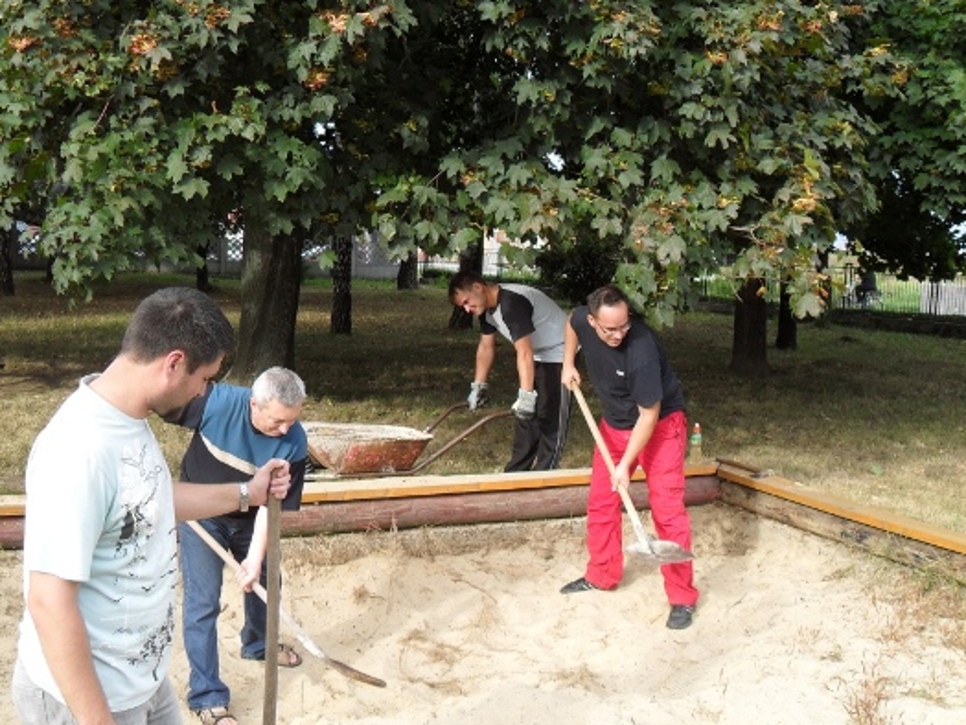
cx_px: 528
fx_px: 1117
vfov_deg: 36.0
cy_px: 337
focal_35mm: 40
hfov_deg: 46.7
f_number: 2.8
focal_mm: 6.2
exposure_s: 1/350
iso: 100
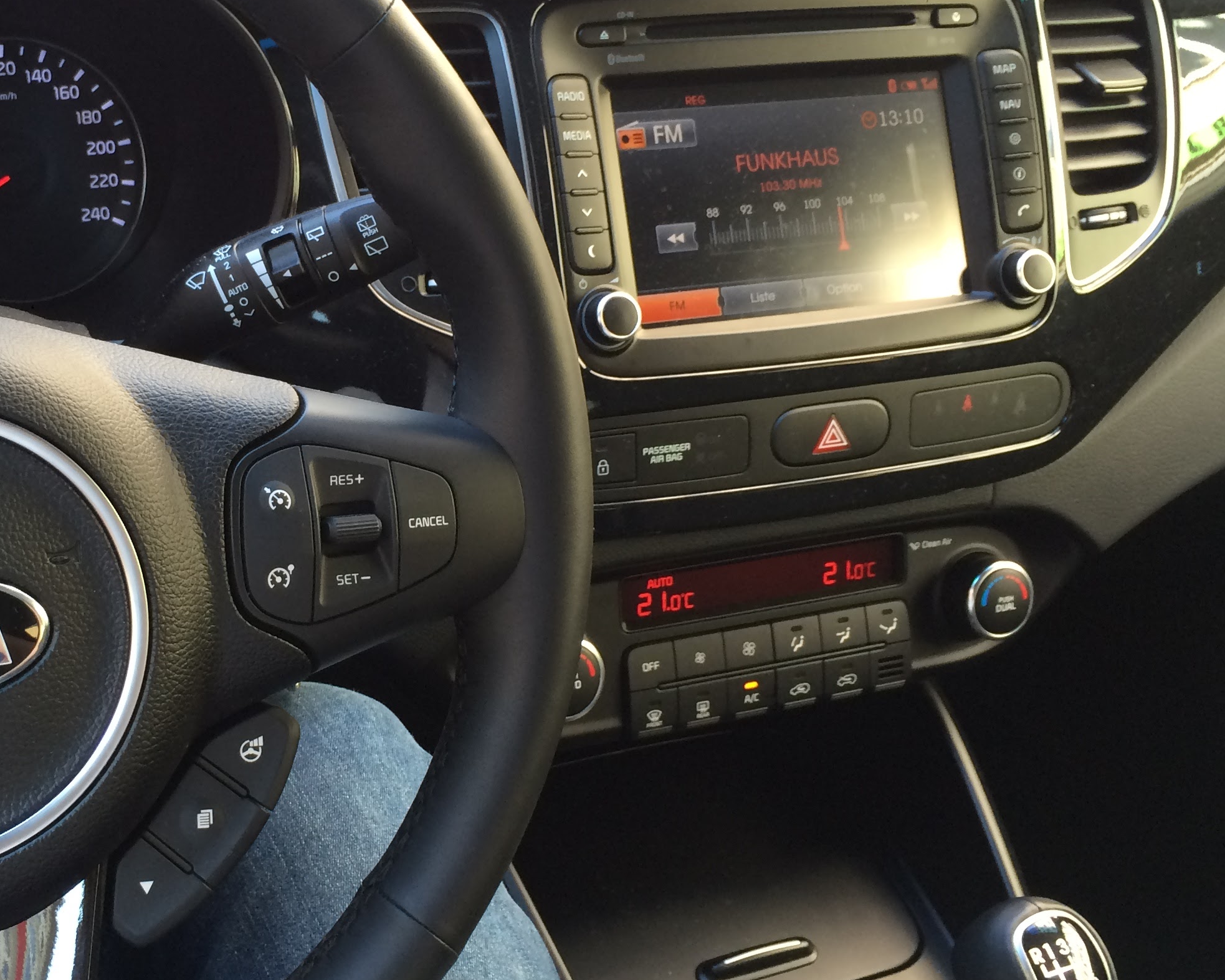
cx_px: 358
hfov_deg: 38.8
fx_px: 1704
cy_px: 430
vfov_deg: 32.1
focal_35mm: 47
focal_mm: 4.15
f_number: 2.2
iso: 40
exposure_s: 1/33
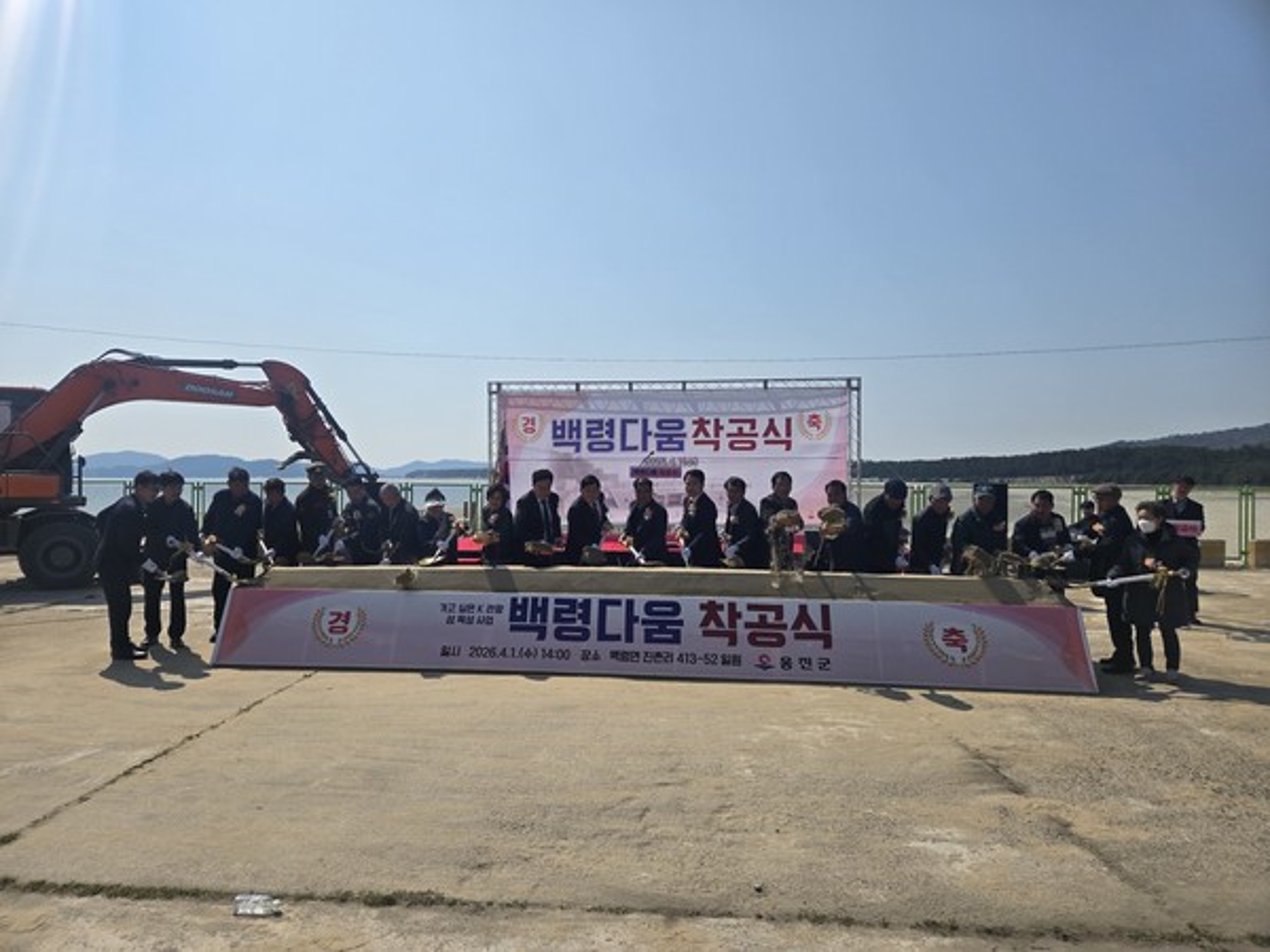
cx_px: 635
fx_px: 844
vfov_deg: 58.9
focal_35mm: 23
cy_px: 476
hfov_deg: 73.9
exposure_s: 1/5002
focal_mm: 5.4
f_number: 1.8
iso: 25
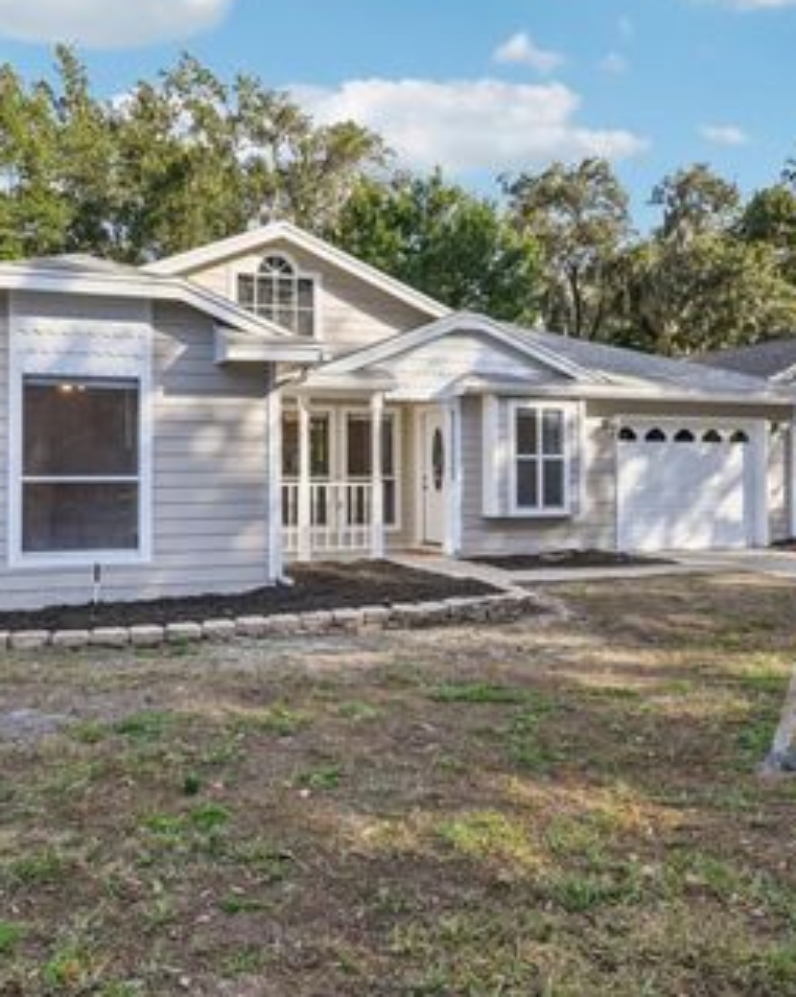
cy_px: 481
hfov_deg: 46.8
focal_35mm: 31
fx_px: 914
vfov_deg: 57.2
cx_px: 320
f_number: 8
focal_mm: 21
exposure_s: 1/200
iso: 400
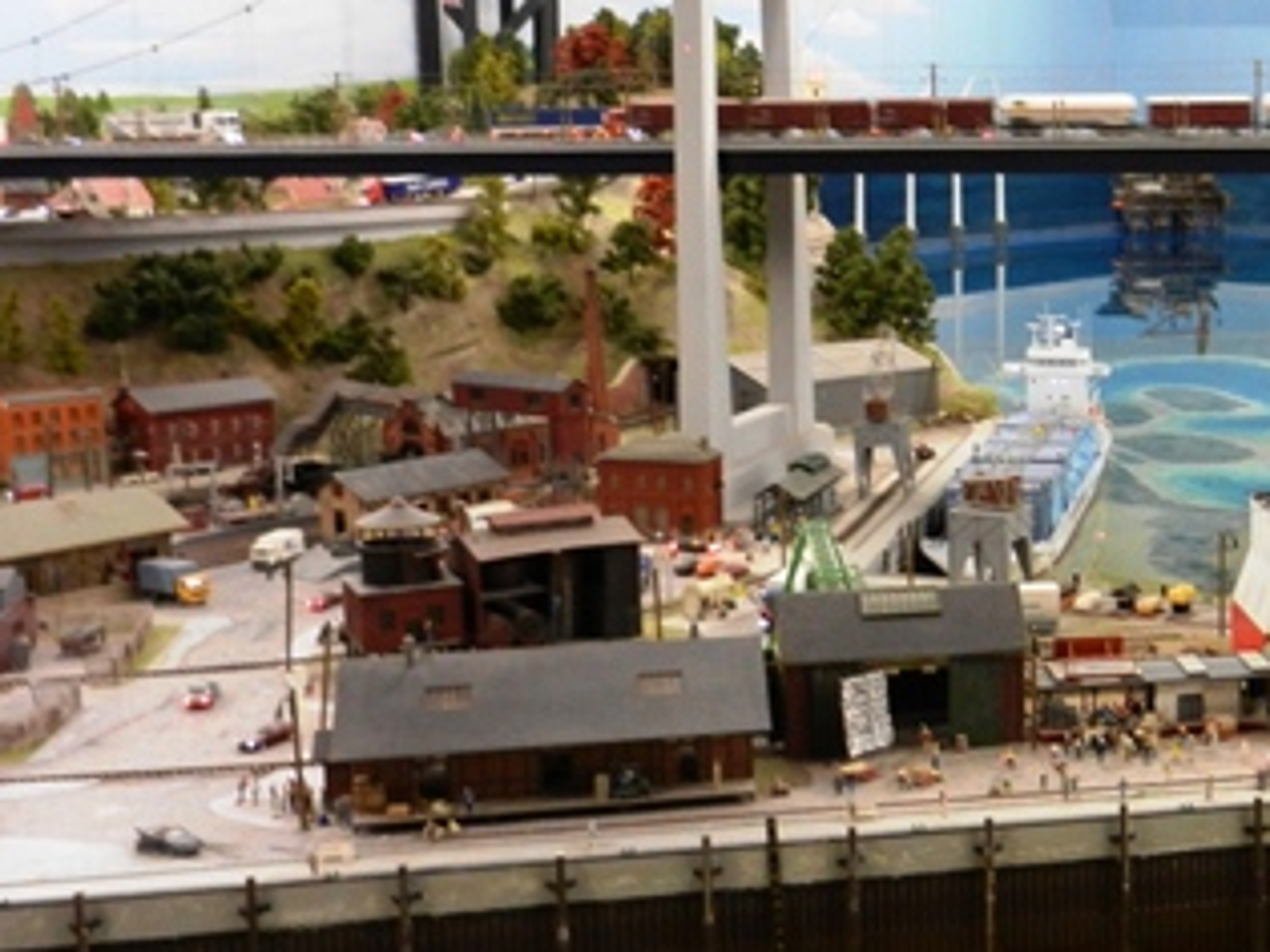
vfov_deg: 24.8
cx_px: 1222
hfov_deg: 30.7
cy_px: 428
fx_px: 2164
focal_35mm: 59
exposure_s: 1/30
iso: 320
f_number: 3.6
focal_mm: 5.1
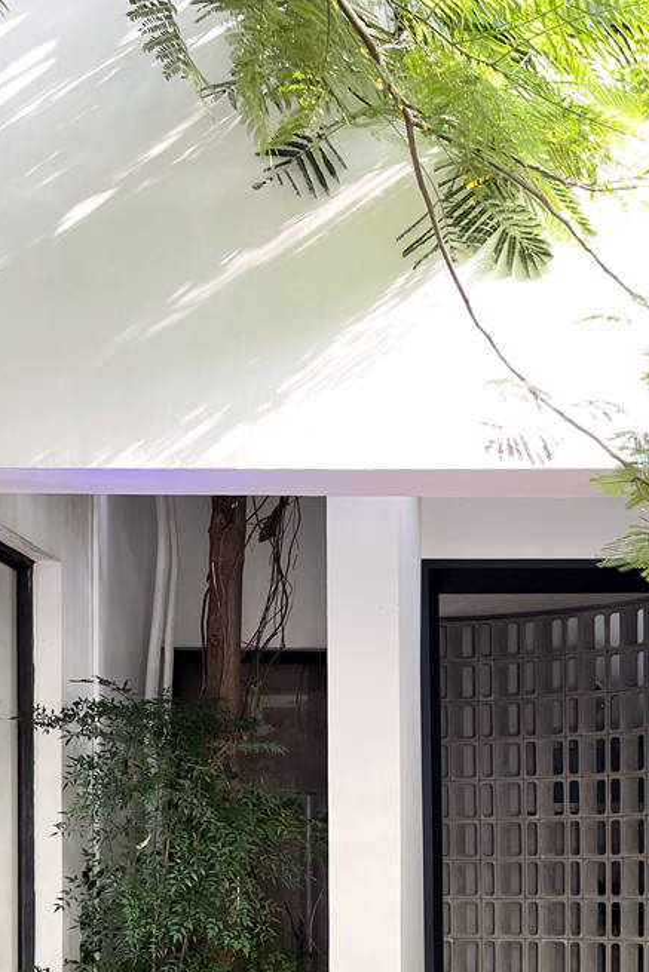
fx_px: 1486
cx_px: 572
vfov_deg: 33.8
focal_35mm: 55
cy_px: 916
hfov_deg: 24.0
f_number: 1.6
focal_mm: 5.1
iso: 50
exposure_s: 1/121
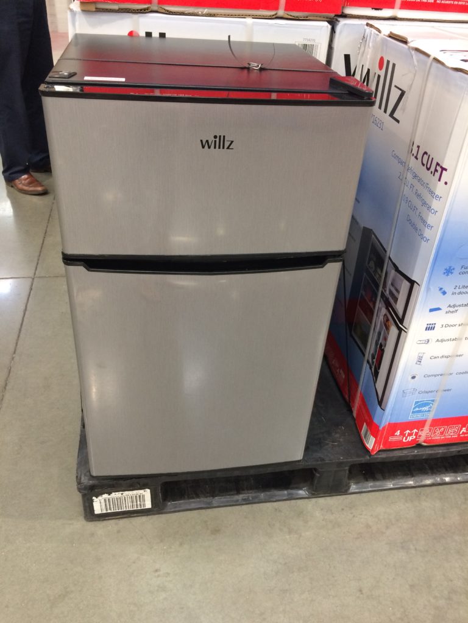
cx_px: 234
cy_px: 312
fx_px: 523
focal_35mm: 29
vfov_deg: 61.7
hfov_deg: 48.2
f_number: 2.2
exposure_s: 1/30
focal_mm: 4.15
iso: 125
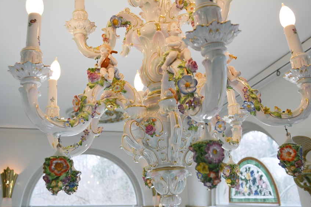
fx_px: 302
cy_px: 109
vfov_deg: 37.8
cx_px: 148
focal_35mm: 35
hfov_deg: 54.4
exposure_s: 1/100
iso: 400
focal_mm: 22
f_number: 5
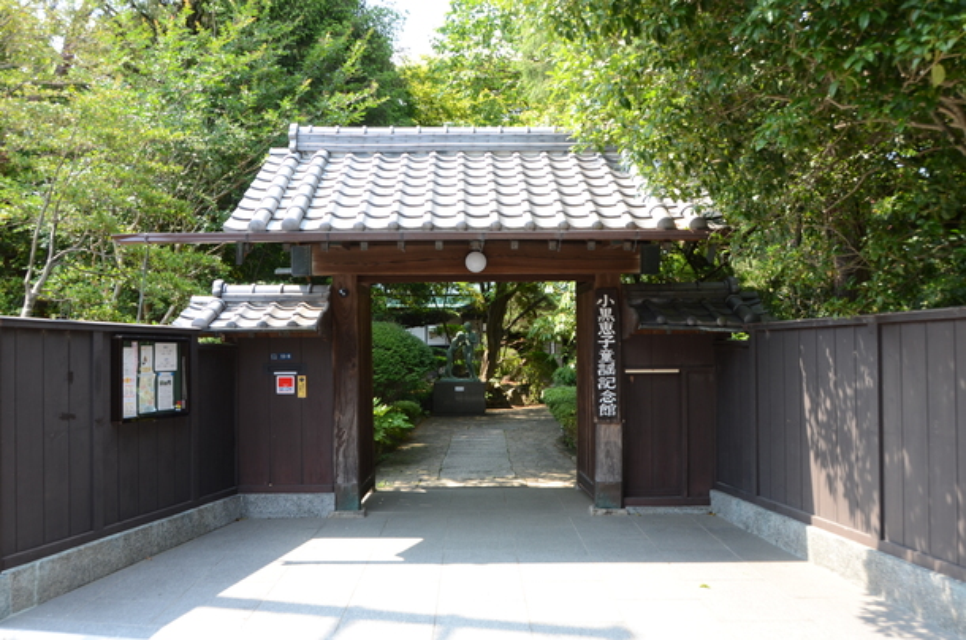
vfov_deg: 43.4
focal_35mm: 30
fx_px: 803
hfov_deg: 62.0
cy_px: 320
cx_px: 483
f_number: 5.6
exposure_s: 1/125
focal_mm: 20
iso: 200
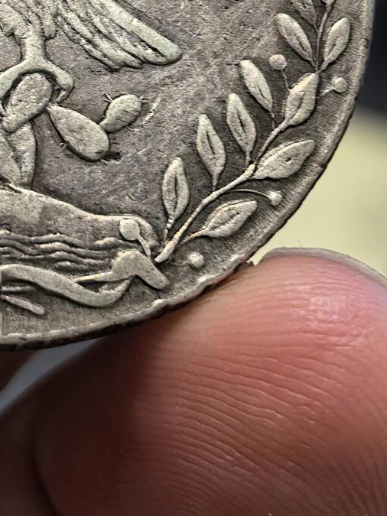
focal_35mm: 144
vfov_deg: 13.5
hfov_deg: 10.2
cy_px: -4
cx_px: -37
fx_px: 2147
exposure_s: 1/50
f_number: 2
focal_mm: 6.98
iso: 160
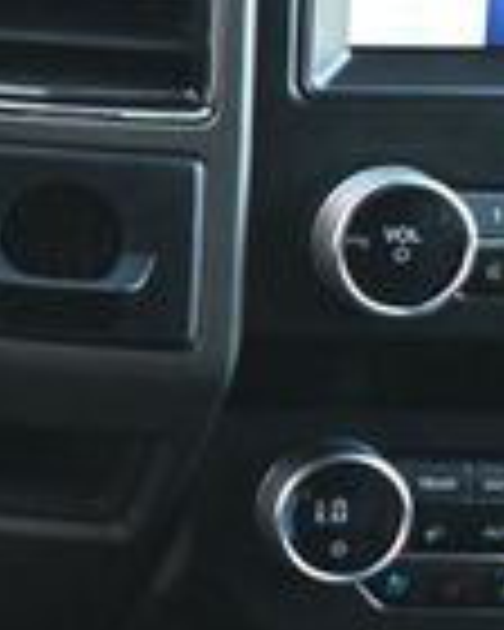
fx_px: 2762
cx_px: -873
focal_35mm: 148
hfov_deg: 9.0
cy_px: 50
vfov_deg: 12.9
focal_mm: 23
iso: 1400
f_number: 4.2
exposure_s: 1/125
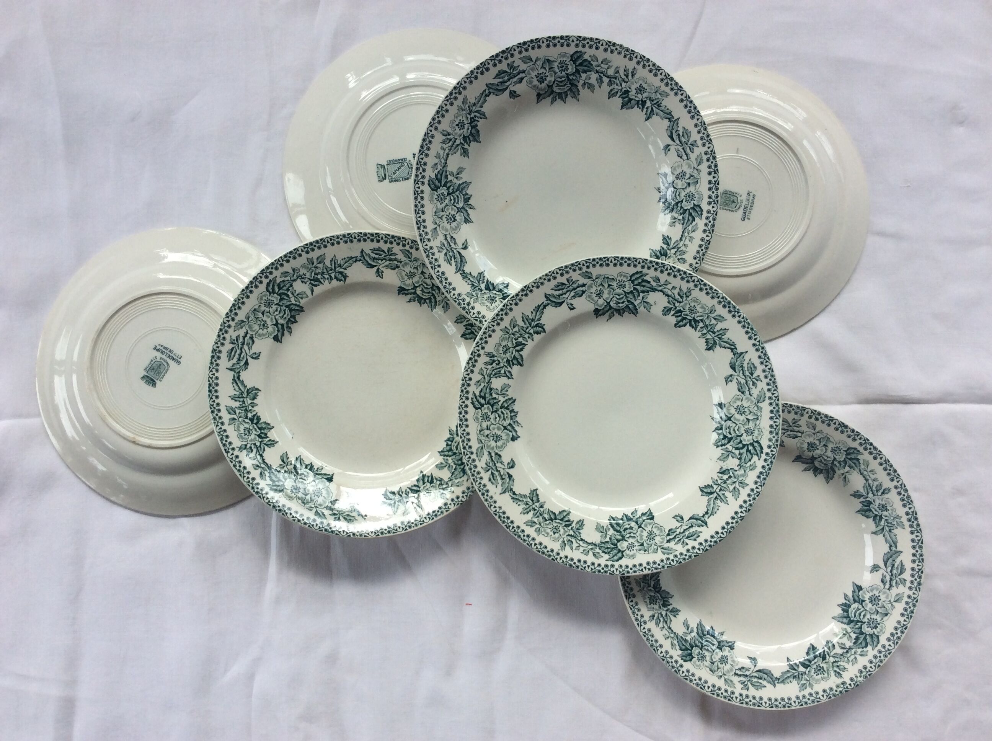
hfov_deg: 56.9
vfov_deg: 44.1
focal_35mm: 32
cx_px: 496
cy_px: 370
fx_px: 916
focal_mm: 3.3
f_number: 2.4
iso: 32
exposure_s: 1/252
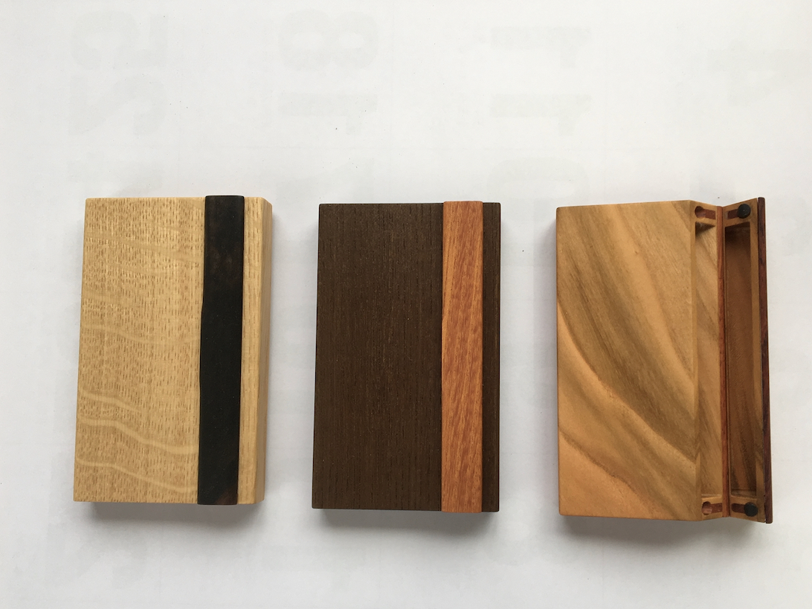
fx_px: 798
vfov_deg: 41.7
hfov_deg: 53.9
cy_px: 335
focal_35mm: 34
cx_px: 442
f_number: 2.2
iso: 32
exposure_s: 1/60
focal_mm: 4.15
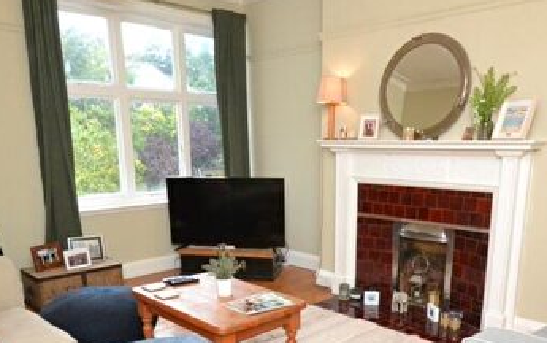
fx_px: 462
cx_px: 293
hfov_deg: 61.1
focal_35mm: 31
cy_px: 237
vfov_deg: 40.0
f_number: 10
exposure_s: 1/60
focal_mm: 10
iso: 3200
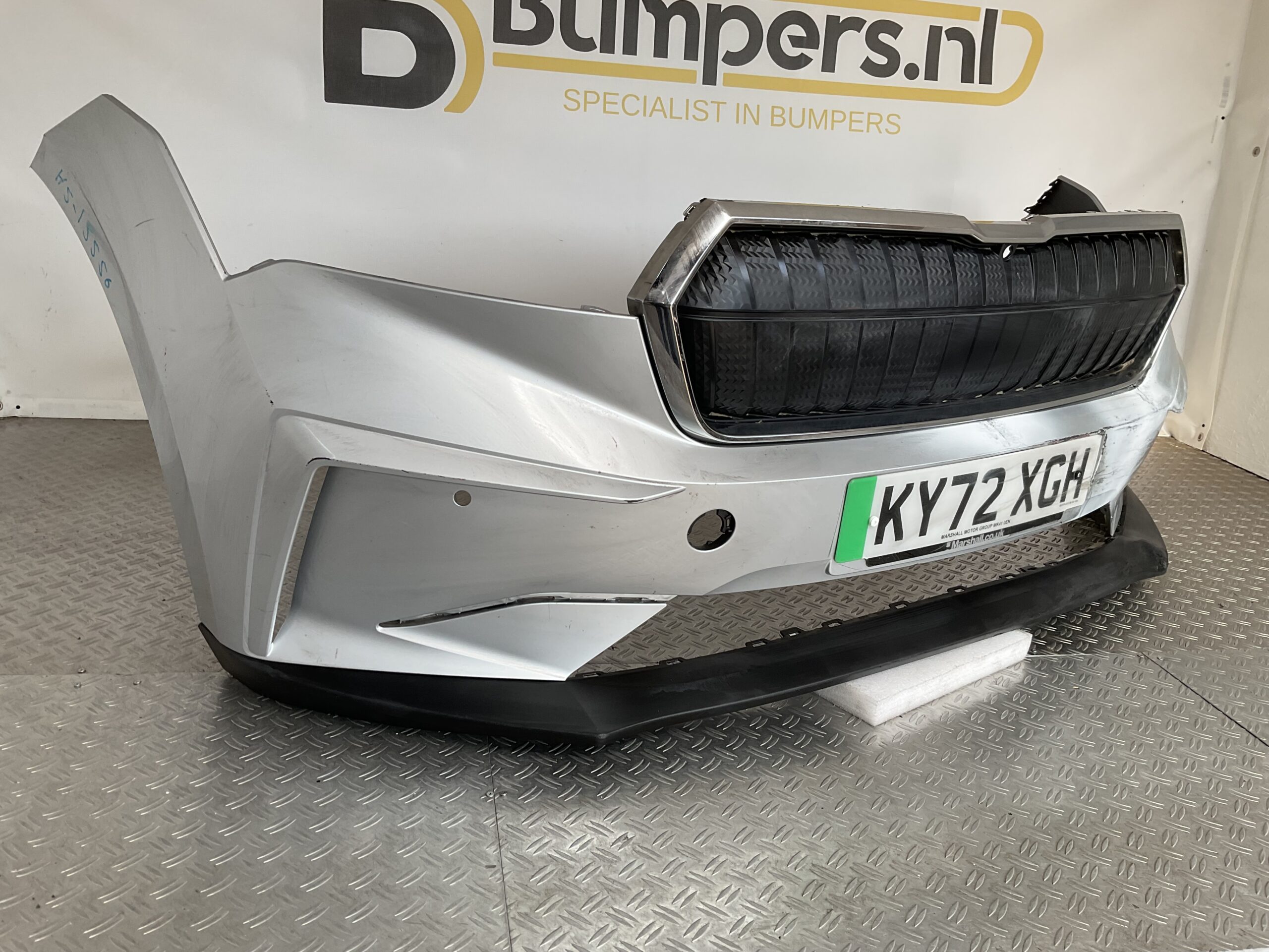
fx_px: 1063
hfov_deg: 61.7
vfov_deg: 48.2
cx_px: 634
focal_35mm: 29
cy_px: 476
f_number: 1.8
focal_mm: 3
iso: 16
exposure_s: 1/200
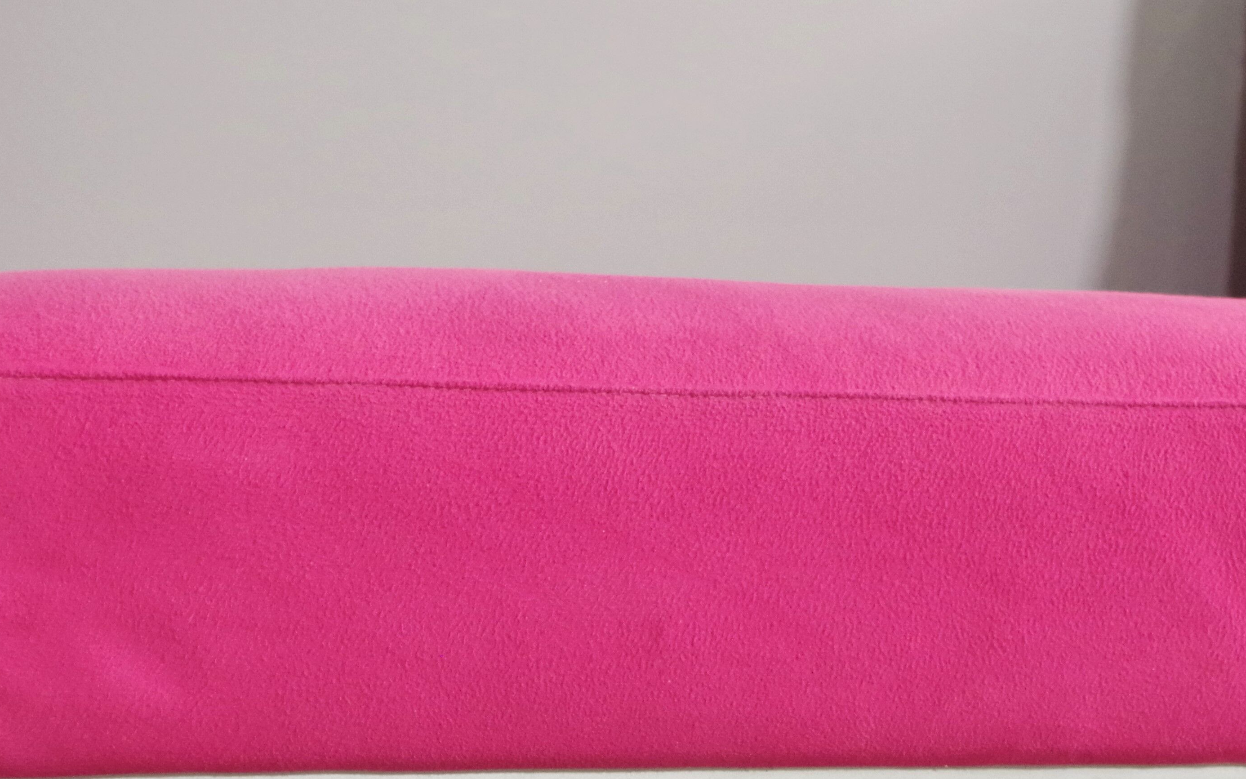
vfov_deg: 17.3
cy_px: 603
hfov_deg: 27.4
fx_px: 2547
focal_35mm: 75
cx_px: 774
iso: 1600
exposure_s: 1/60
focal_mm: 23.13
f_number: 4
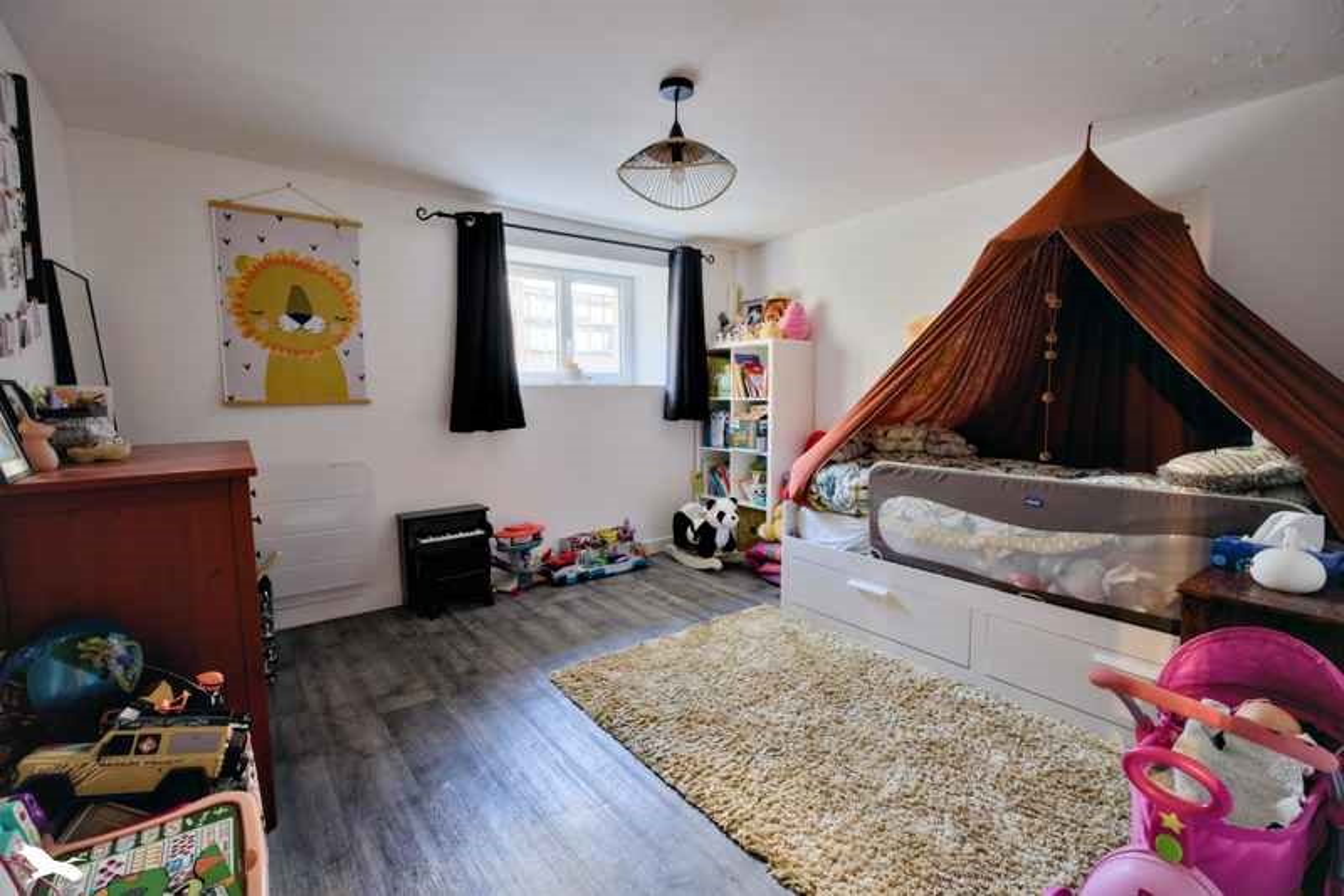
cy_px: 448
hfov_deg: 96.7
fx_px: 597
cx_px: 672
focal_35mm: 16
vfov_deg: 73.7
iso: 800
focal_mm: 16
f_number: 8
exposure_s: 1/25
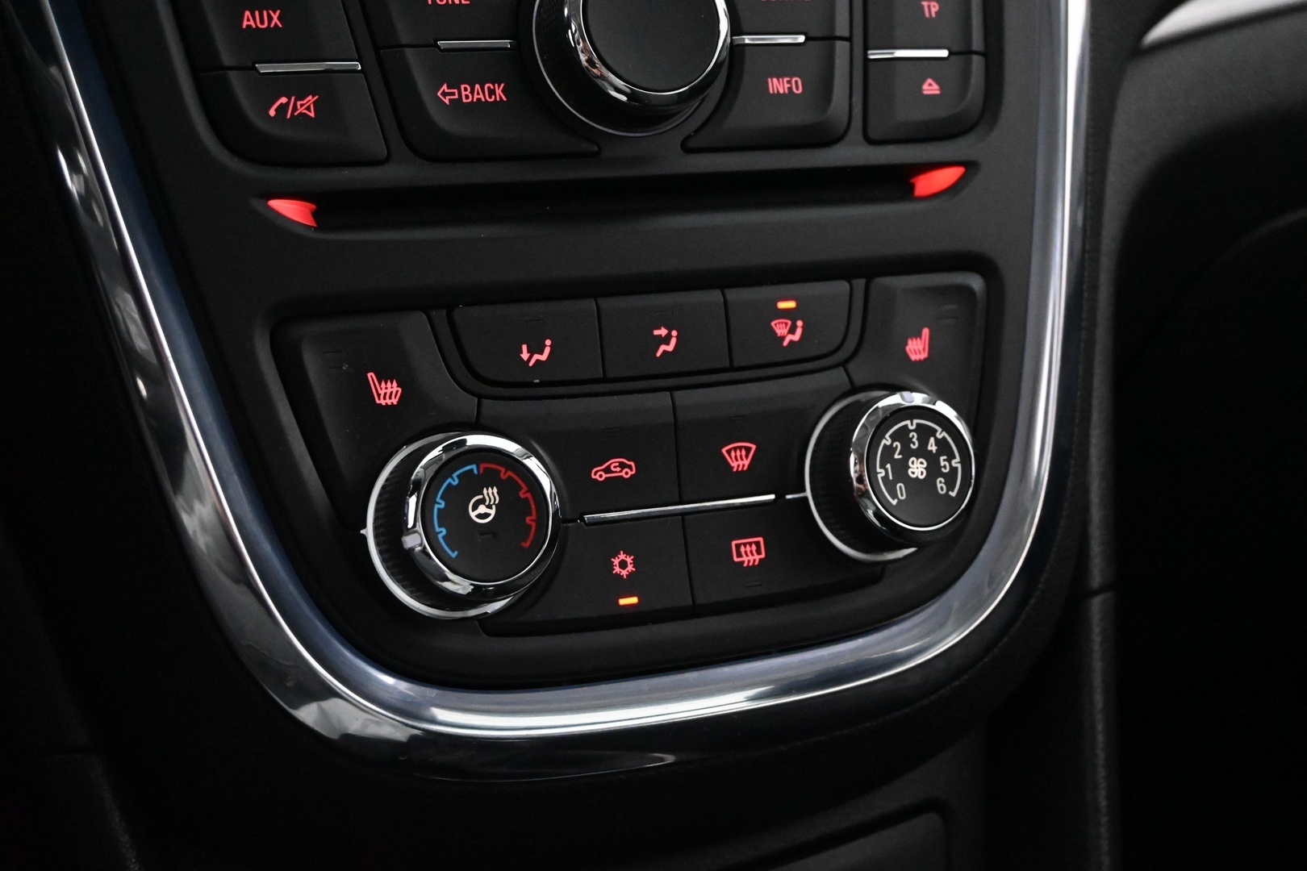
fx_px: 1960
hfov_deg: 36.9
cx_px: 654
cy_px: 436
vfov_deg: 25.1
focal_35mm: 54
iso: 9000
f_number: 5.3
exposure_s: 1/60
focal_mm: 36
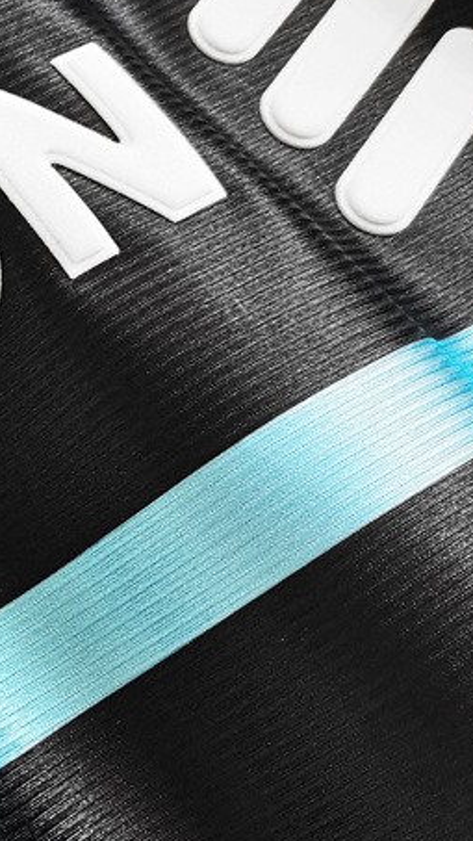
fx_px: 1426
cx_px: -391
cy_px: 479
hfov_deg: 15.9
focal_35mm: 64
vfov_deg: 32.8
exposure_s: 1/100
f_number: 1.8
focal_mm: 5.58
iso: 250
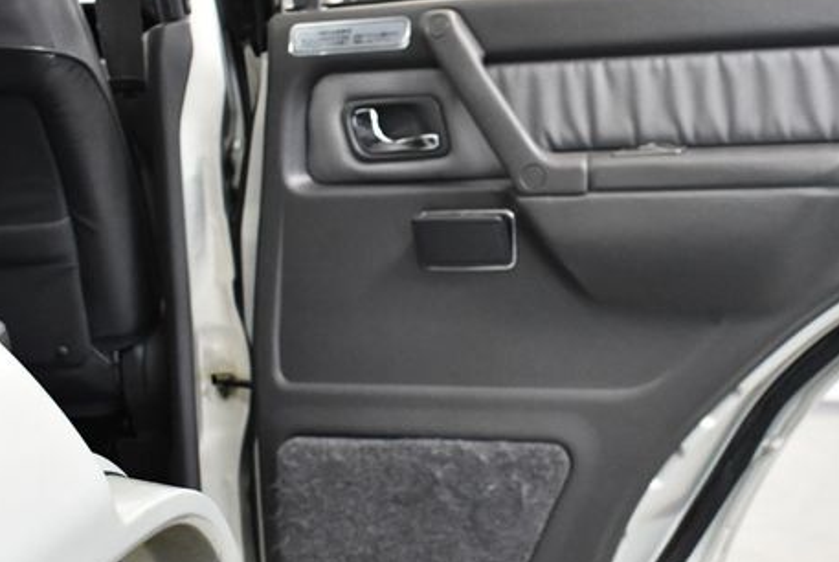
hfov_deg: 35.2
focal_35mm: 56
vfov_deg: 24.2
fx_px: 1307
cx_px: 578
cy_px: 318
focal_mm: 20
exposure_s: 1/100
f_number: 3.8
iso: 3200
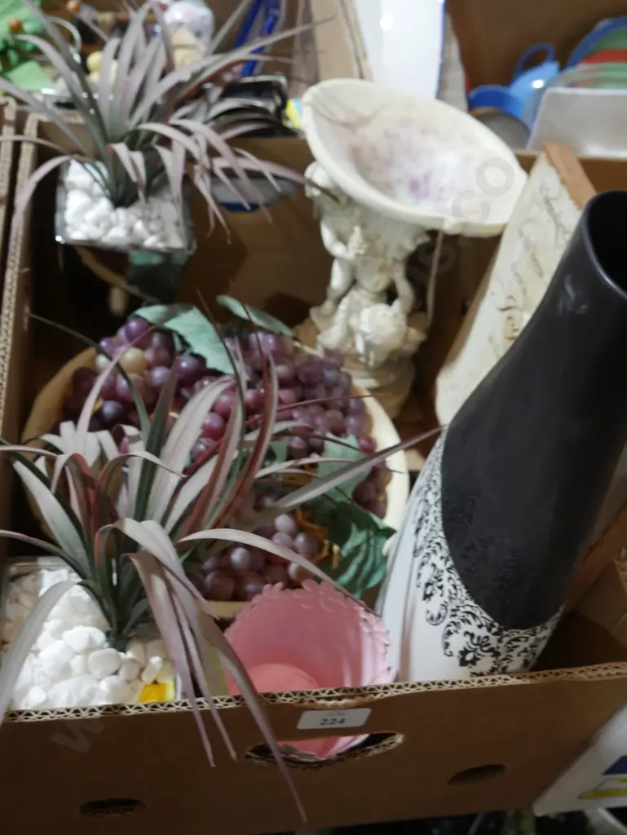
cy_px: 418
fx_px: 965
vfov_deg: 46.8
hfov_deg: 36.0
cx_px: 314
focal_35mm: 40
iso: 800
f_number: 4.4
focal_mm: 20
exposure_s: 1/60
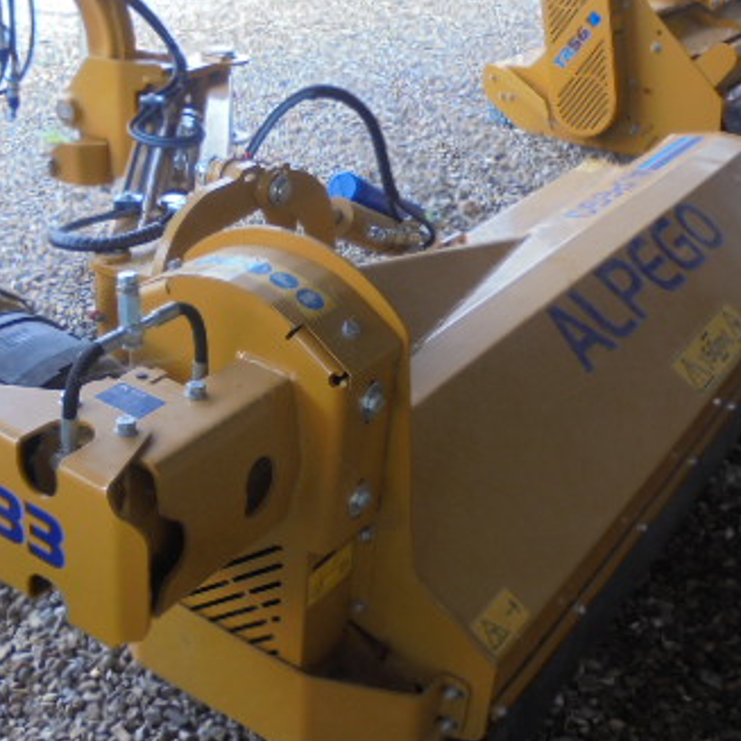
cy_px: 387
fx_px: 1090
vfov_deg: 37.5
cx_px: 270
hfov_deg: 37.3
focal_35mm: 45
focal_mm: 4.6
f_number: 3.5
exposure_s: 1/80
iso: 100
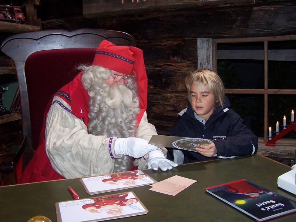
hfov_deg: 49.0
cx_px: 148
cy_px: 111
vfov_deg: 37.7
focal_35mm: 38
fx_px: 325
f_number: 2.8
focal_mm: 6.3
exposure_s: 1/60
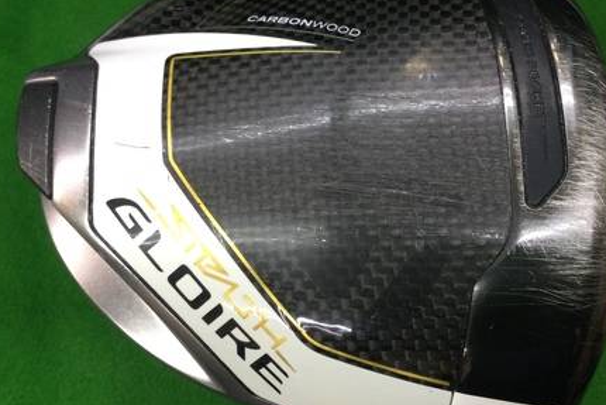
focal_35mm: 48
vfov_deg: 28.1
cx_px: 348
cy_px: 216
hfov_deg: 41.0
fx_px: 808
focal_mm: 3.3
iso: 64
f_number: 2.4
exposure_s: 1/30
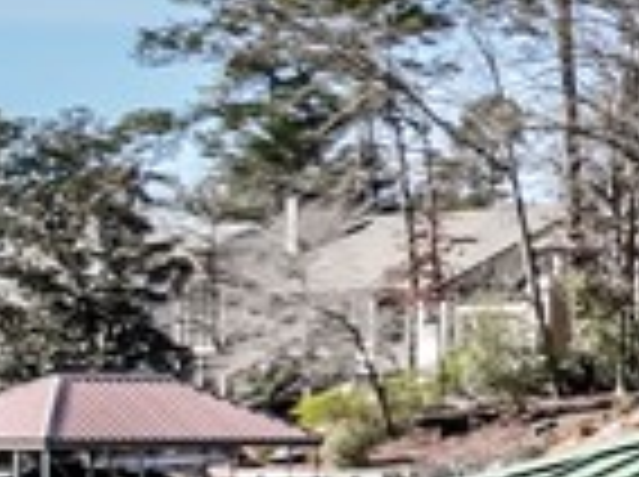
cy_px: 488
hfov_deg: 8.7
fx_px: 3188
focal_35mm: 173
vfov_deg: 8.5
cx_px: 2133
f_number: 2.8
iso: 100
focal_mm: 12.29
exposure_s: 1/1250
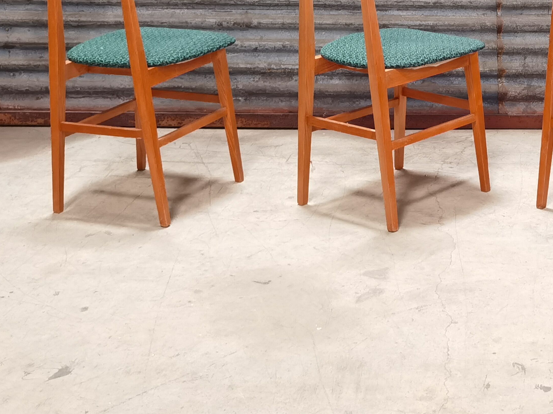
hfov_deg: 25.1
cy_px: 89
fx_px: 1198
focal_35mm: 75
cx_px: 512
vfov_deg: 19.5
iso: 500
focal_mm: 6.71
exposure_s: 1/25
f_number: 1.9
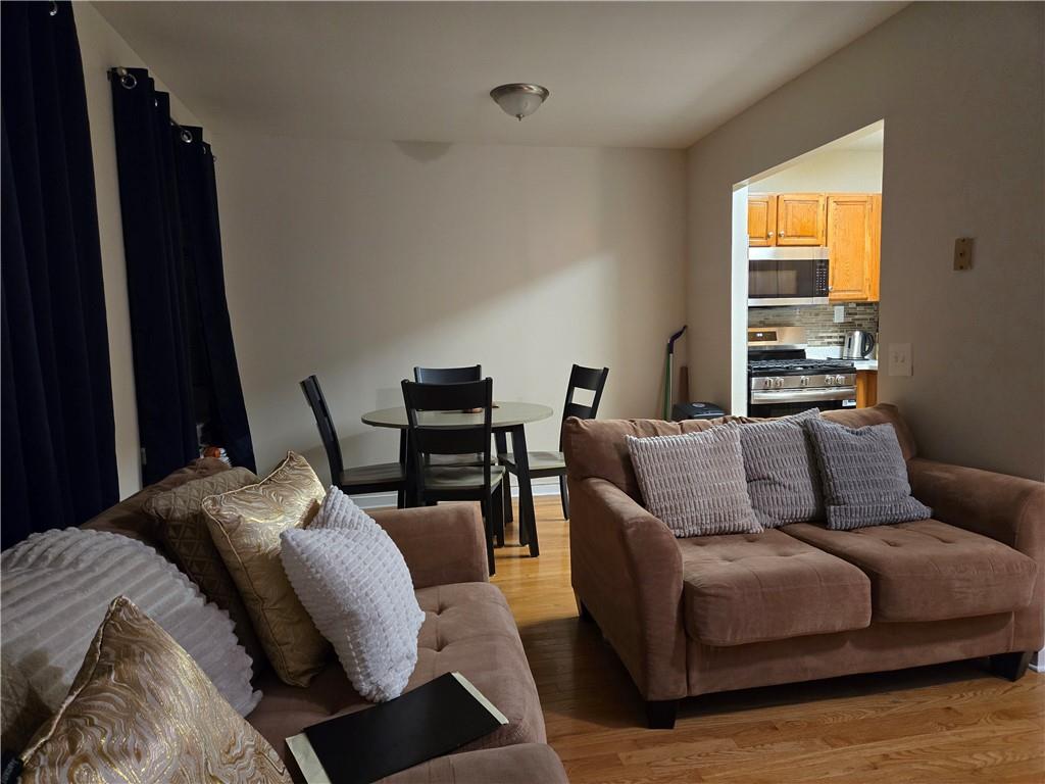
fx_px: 694
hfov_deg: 73.9
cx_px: 522
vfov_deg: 58.9
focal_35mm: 23
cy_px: 392
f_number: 1.8
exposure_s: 1/60
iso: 640
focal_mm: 5.4
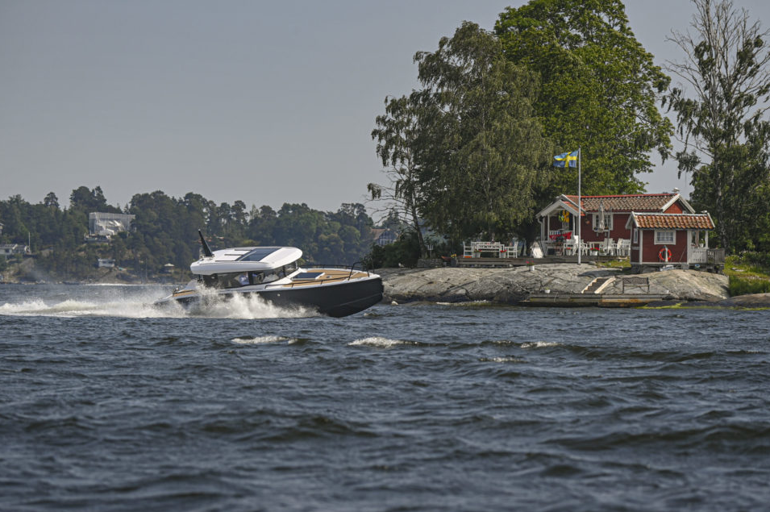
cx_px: 389
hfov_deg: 11.0
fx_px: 3996
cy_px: 264
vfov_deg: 7.3
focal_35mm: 187
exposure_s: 1/1250
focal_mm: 165
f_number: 5
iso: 100
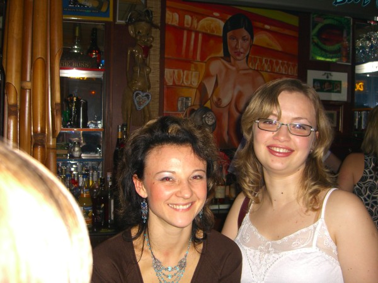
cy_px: 142
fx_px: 415
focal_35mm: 38
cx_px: 189
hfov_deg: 49.0
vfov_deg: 37.7
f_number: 2.8
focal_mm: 7.9
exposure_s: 1/60
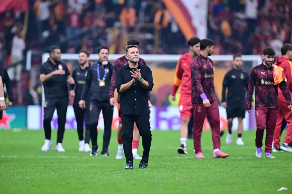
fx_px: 3243
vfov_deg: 3.4
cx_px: 146
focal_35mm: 400
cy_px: 97
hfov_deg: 5.2
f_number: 3.5
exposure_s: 1/1250
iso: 2500
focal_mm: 400
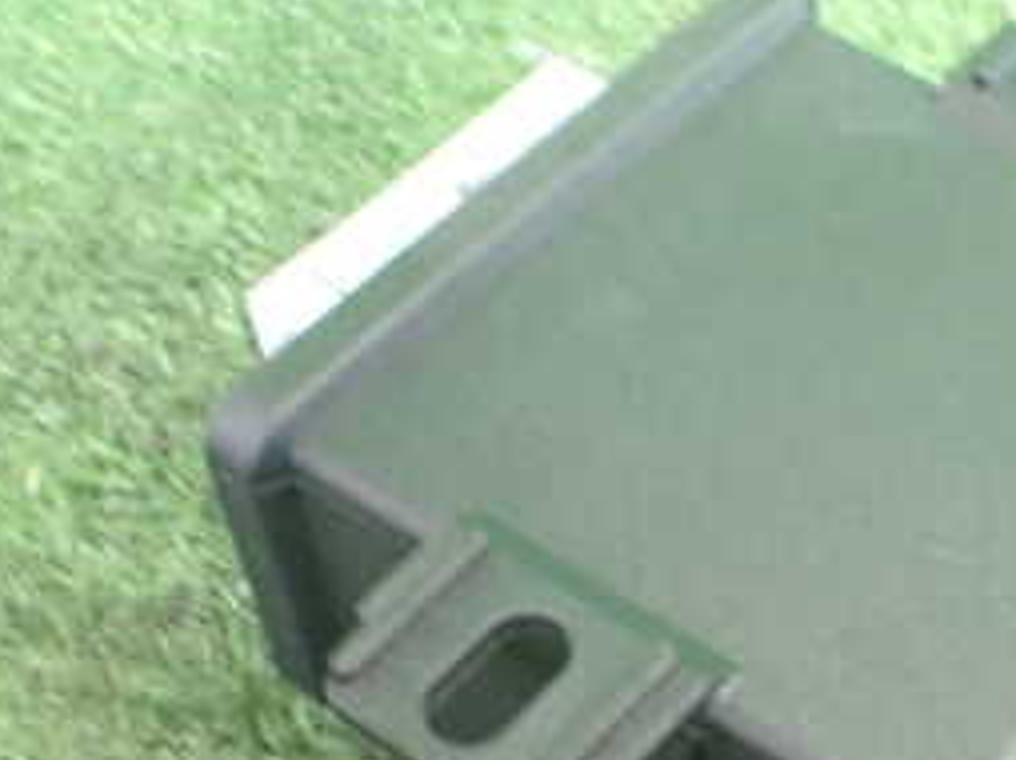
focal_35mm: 71
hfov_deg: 27.0
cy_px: 632
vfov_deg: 20.4
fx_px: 2082
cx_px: 792
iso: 1000
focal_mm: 5.4
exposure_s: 1/30
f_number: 2.3
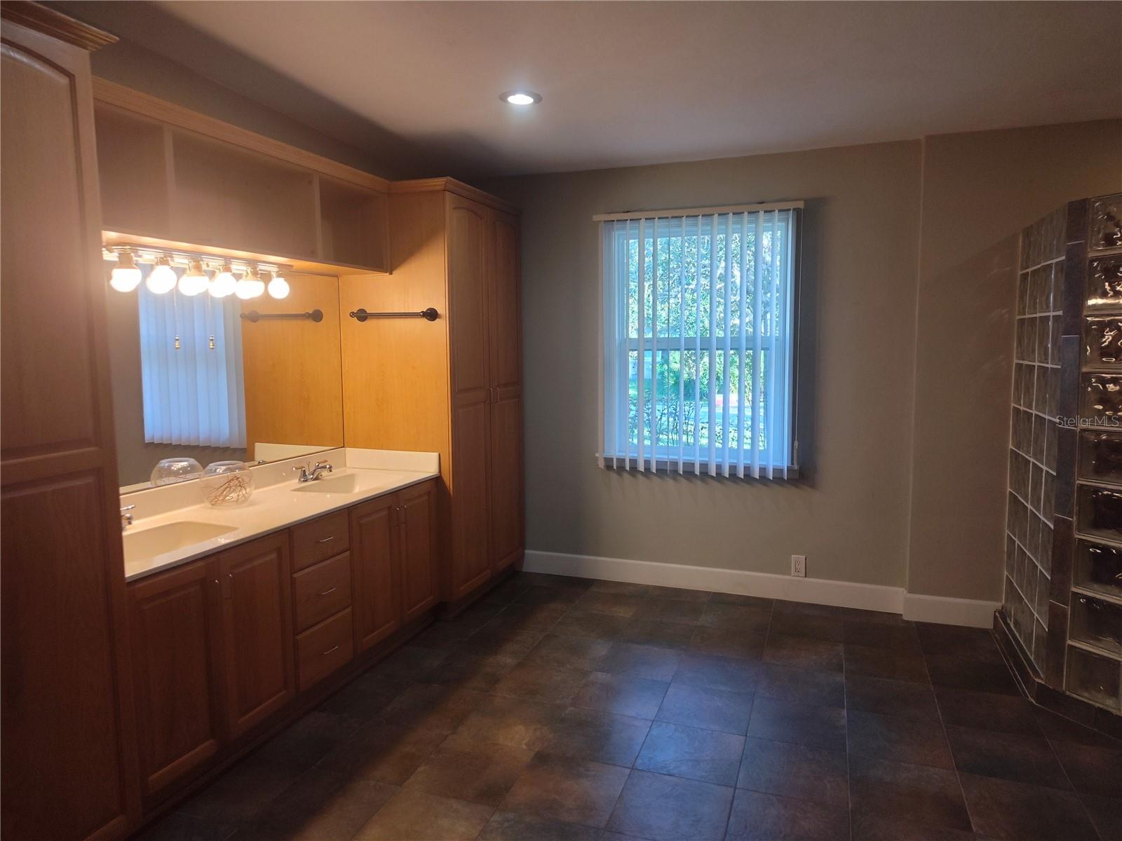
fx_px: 745
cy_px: 420
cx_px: 561
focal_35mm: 23
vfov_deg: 58.9
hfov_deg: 73.9
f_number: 1.8
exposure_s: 1/120
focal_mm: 5.56
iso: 641
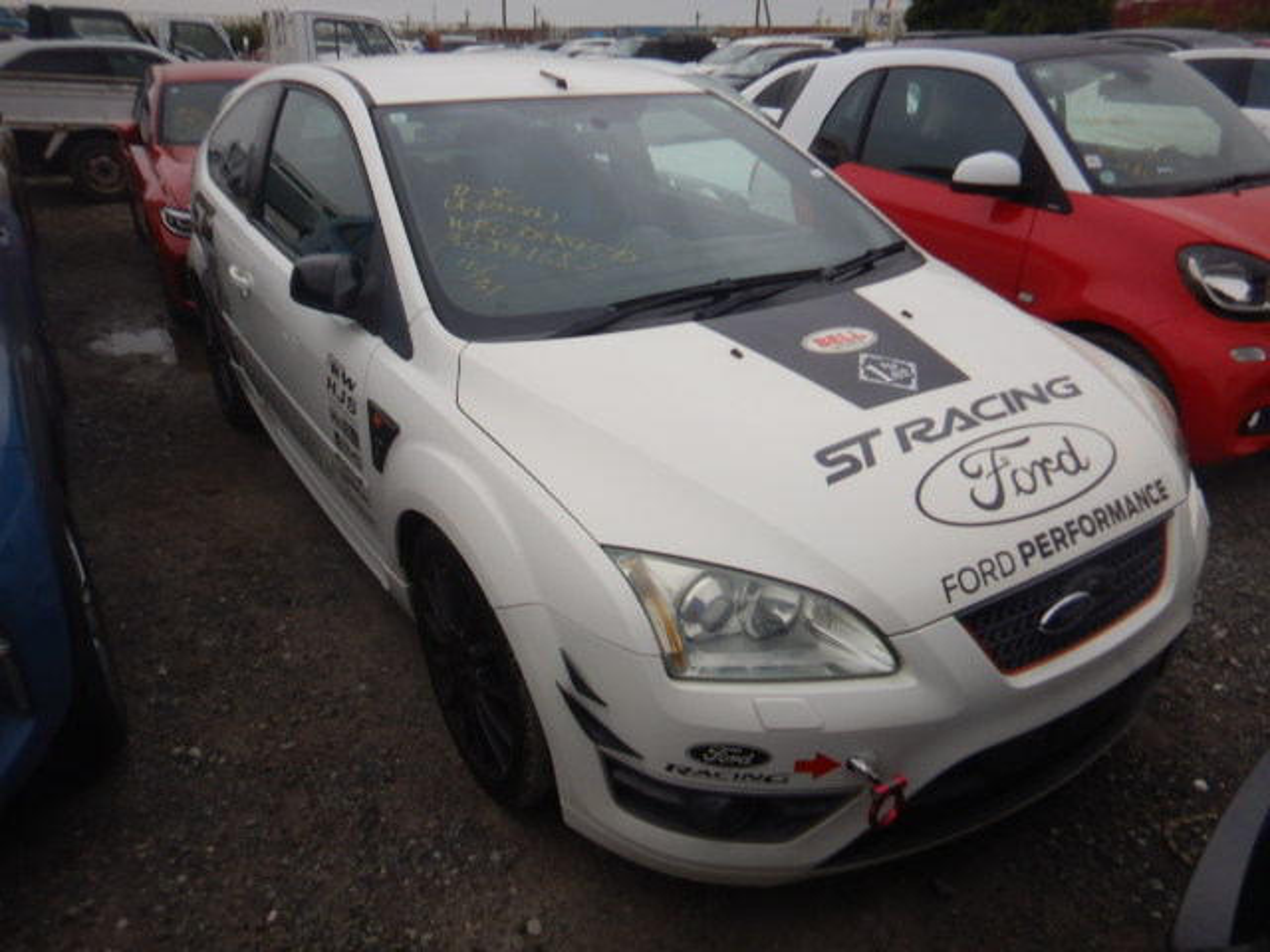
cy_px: 476
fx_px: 881
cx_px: 635
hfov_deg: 71.6
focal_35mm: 24
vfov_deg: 56.8
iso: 125
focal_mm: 4.3
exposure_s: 1/30
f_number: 2.8
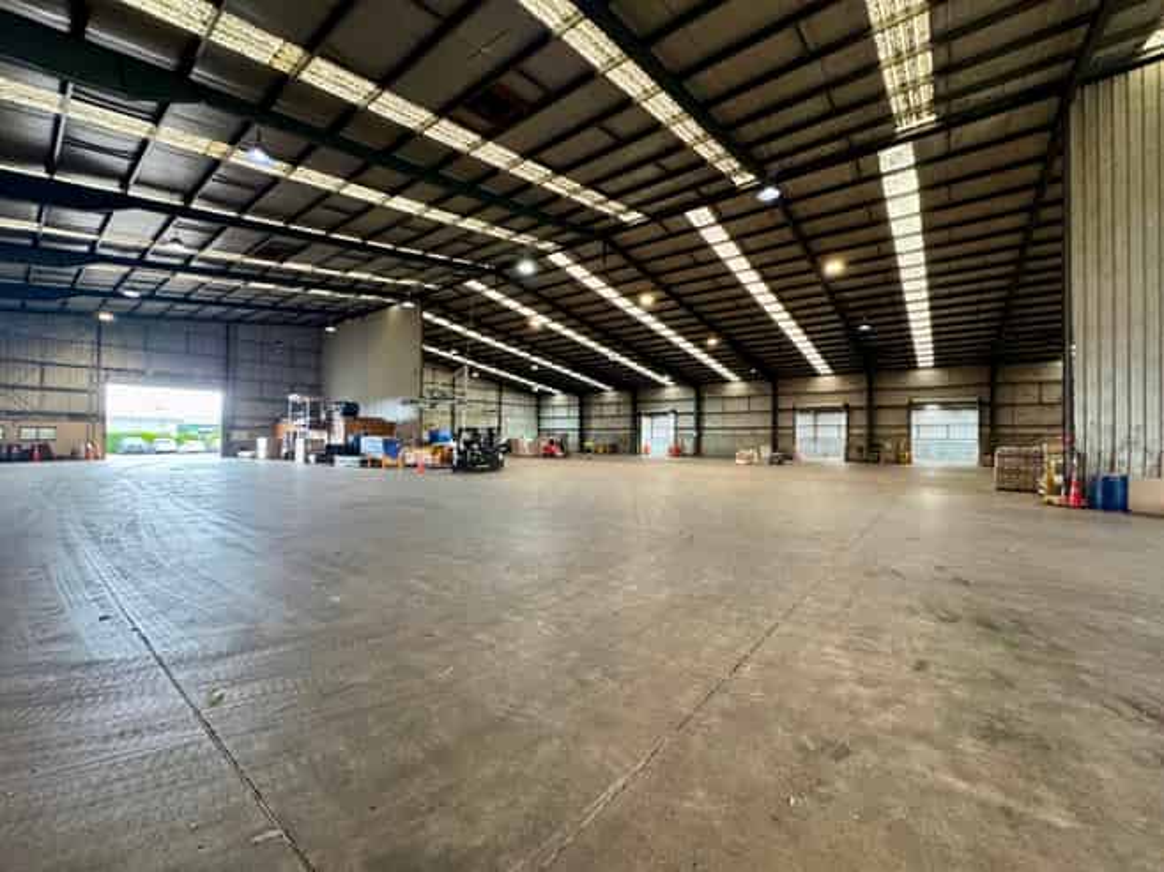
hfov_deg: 102.1
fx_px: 471
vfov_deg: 85.6
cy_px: 436
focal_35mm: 14
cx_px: 582
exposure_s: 1/60
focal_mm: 2.22
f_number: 2.2
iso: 500
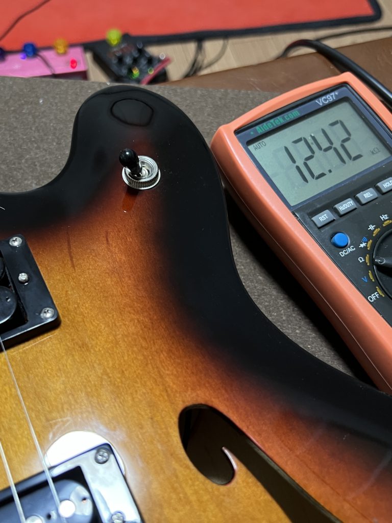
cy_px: 262
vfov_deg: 67.3
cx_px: 196
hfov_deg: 53.1
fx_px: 393
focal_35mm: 26
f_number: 1.5
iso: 400
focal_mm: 5.7
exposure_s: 1/33
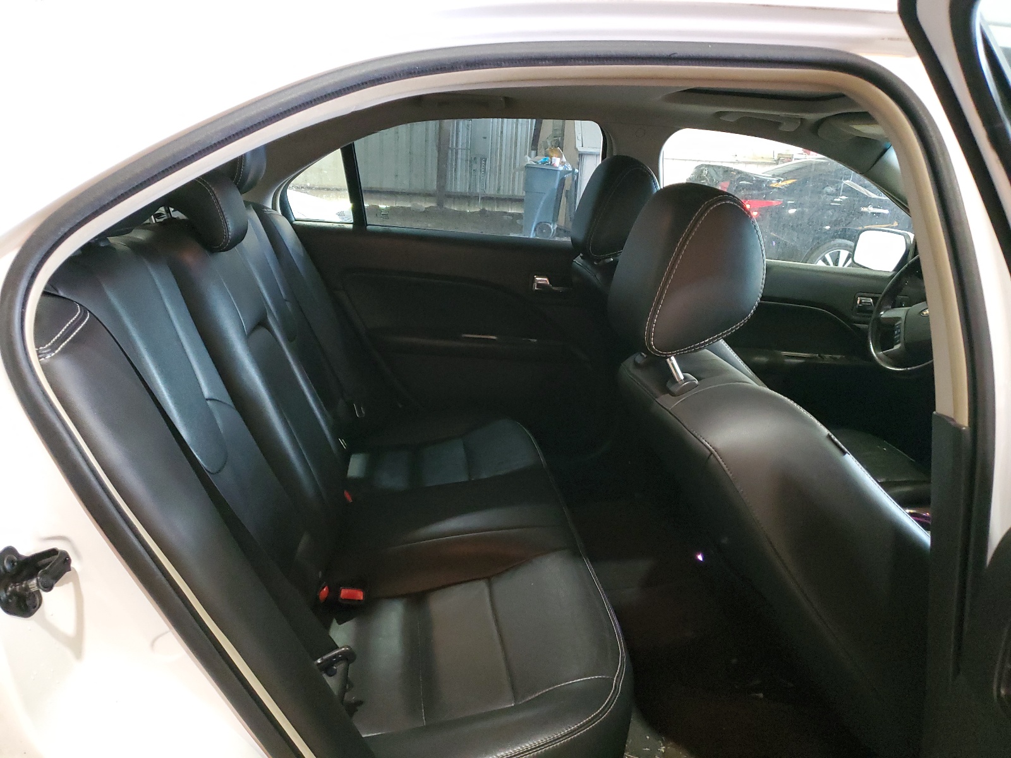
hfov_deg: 67.3
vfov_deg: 53.1
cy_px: 379
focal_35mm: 26
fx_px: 759
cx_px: 506
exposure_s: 1/60.2
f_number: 1.5
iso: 397
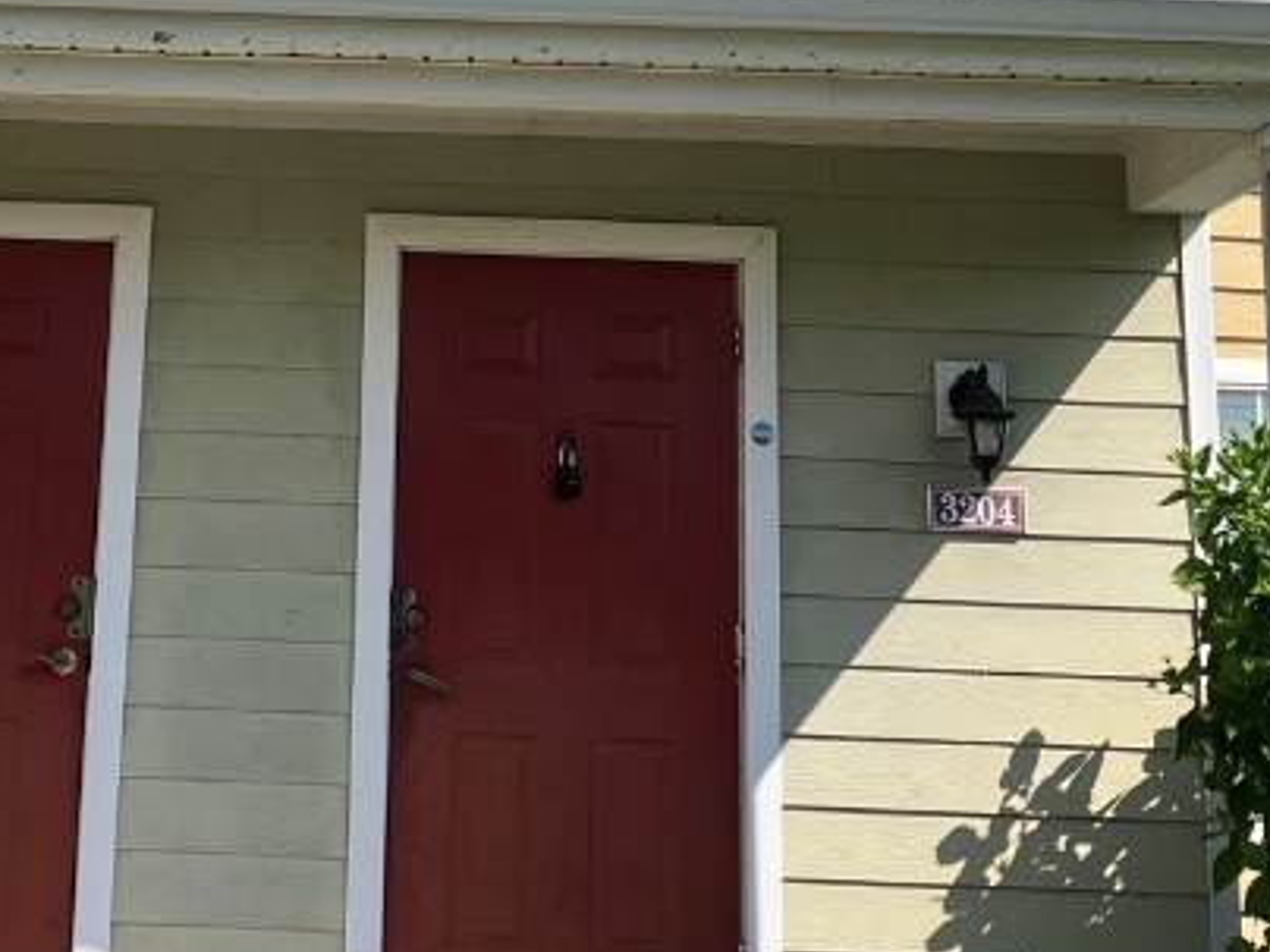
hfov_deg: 27.1
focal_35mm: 71
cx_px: 336
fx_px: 2605
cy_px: 82
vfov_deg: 20.3
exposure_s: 1/2703
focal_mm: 3.99
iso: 32
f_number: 1.8
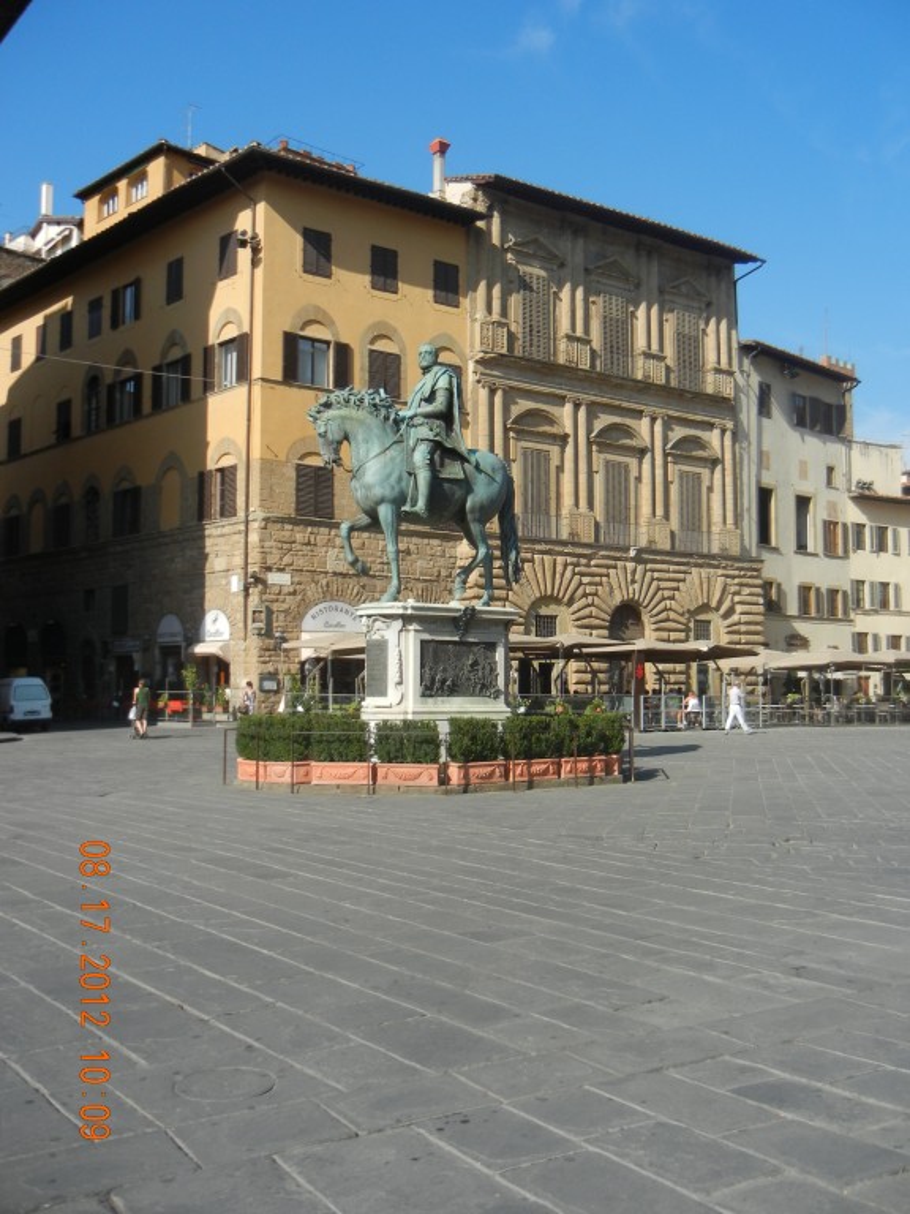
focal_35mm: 34
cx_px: 455
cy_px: 607
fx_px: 1192
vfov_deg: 54.0
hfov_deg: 41.8
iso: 160
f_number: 7.2
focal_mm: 6.2
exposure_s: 1/326
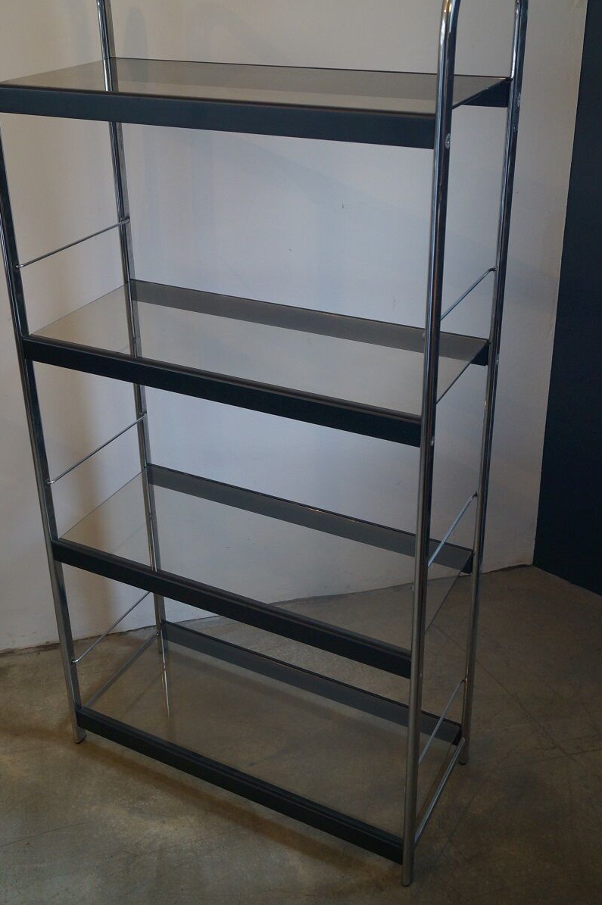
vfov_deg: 51.5
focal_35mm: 37
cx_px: 273
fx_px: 929
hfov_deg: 35.9
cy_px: 358
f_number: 4
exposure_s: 1/60
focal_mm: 20
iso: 640
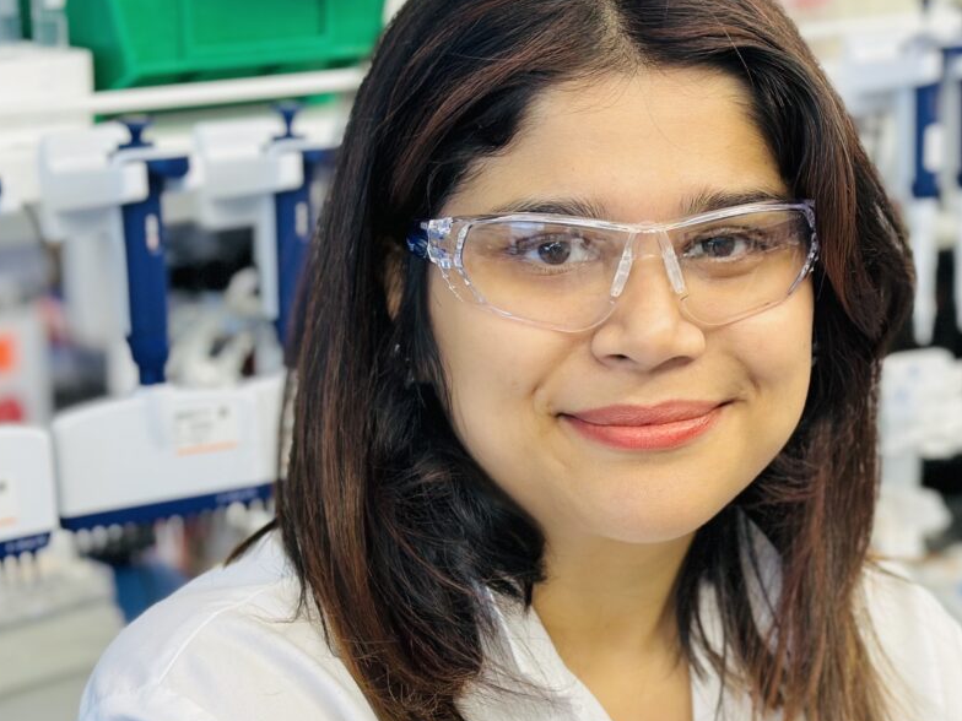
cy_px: 478
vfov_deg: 15.7
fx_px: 2612
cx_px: 571
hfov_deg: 20.8
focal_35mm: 94
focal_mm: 6.86
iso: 80
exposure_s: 1/120
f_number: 1.78
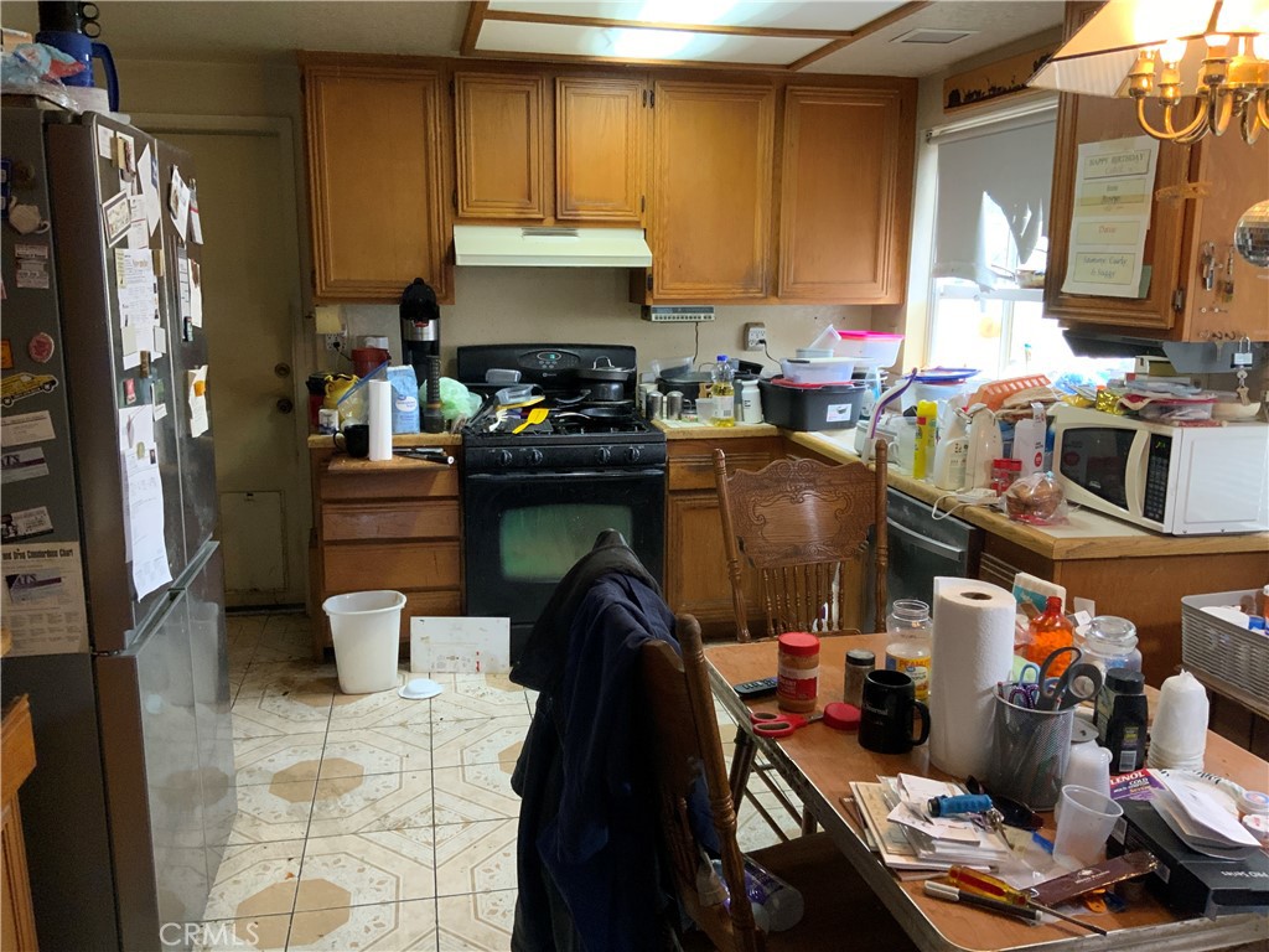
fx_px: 1063
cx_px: 634
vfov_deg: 48.2
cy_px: 476
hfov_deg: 61.7
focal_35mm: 29
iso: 250
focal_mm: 3
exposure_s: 1/60
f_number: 1.8
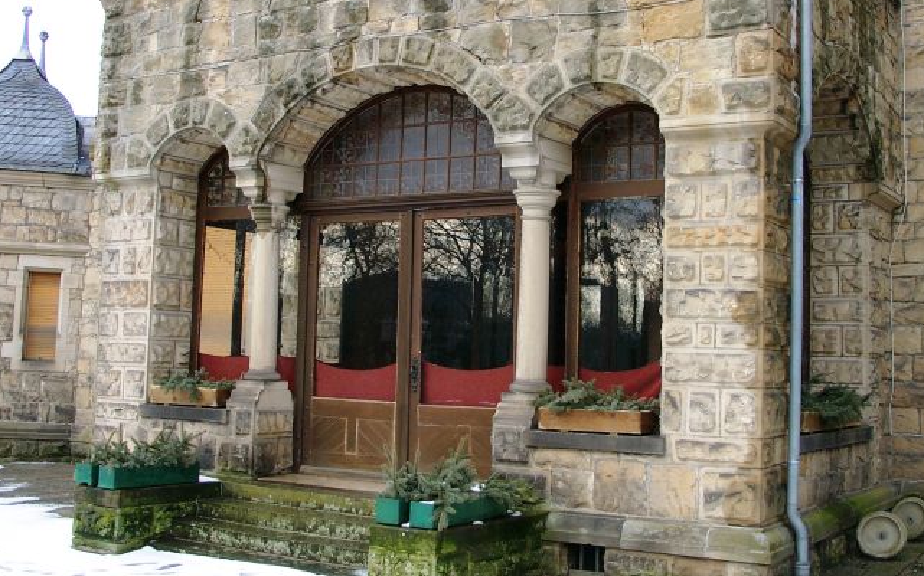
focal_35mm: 45
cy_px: 179
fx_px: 1133
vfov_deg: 28.3
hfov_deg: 44.4
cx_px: 479
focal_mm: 7.13
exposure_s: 1/151
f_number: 4
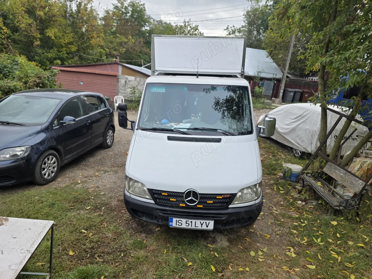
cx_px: 186
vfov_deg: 58.9
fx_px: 247
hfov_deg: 73.9
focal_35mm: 23
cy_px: 140
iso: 80
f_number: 1.7
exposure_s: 1/1571
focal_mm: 6.3
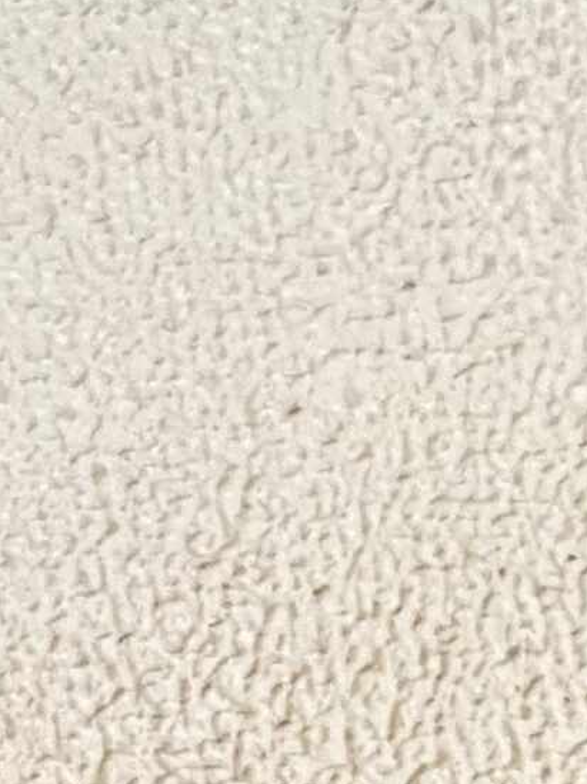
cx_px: 1107
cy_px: 700
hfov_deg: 9.9
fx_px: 3169
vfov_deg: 14.0
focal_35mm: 140
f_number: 2.2
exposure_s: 1/60
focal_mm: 2.71
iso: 320
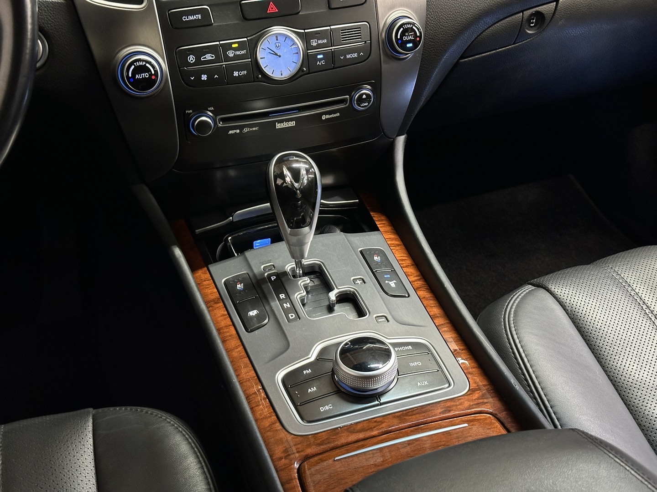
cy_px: 246
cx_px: 328
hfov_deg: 39.7
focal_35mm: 48
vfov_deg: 30.3
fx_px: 911
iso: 320
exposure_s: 1/37
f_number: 1.78
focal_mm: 6.86
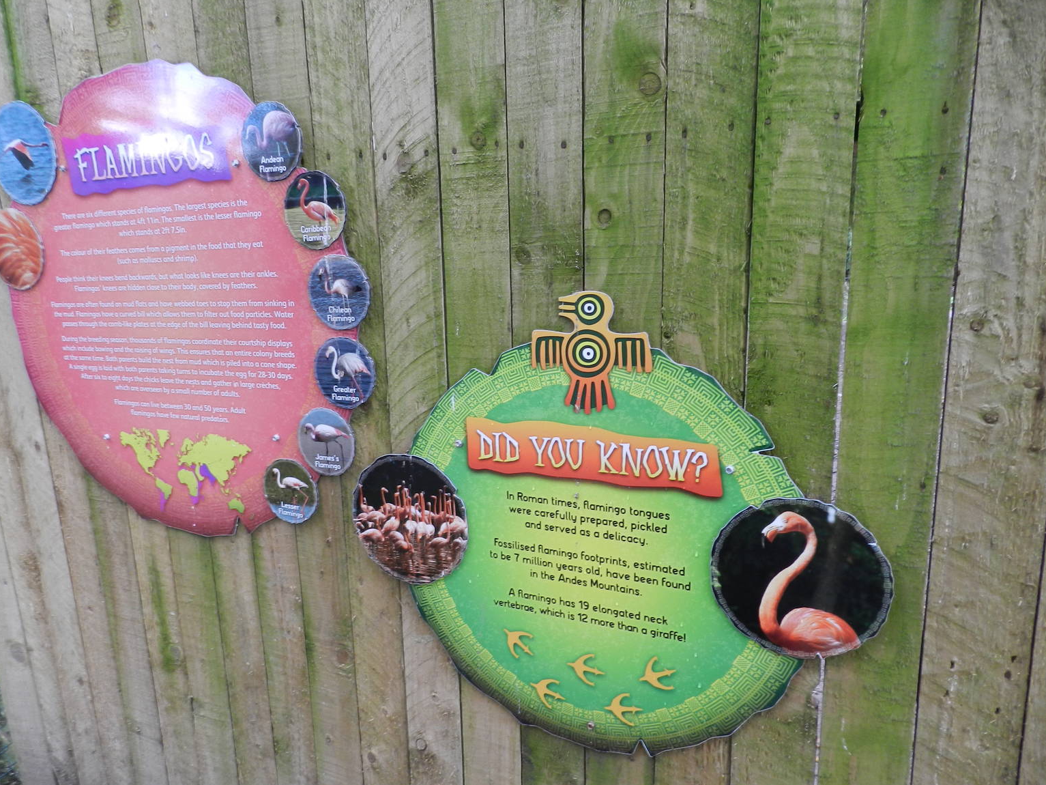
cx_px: 510
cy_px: 407
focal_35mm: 24
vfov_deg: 56.8
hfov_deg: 71.6
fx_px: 725
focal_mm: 4
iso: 160
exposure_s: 1/30
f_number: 3.4
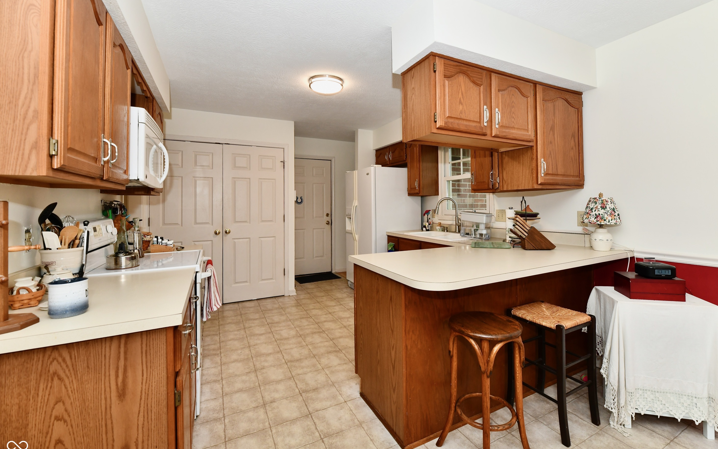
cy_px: 211
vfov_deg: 74.7
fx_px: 294
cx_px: 373
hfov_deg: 101.4
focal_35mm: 15
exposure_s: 1/60
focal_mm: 14
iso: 640
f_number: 6.3
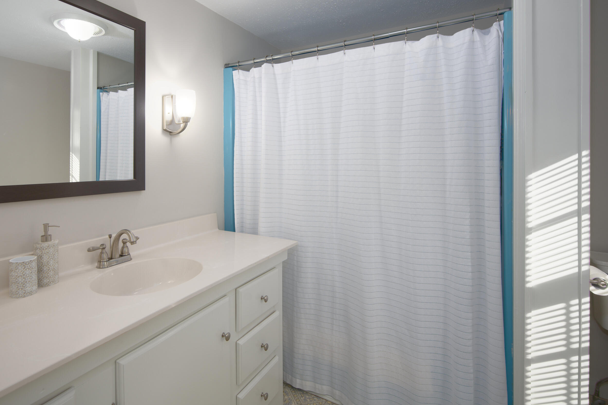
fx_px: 331
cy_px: 166
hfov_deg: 83.7
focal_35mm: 20
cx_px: 235
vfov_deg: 62.4
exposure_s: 1/4
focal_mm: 15.5
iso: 320
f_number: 7.1
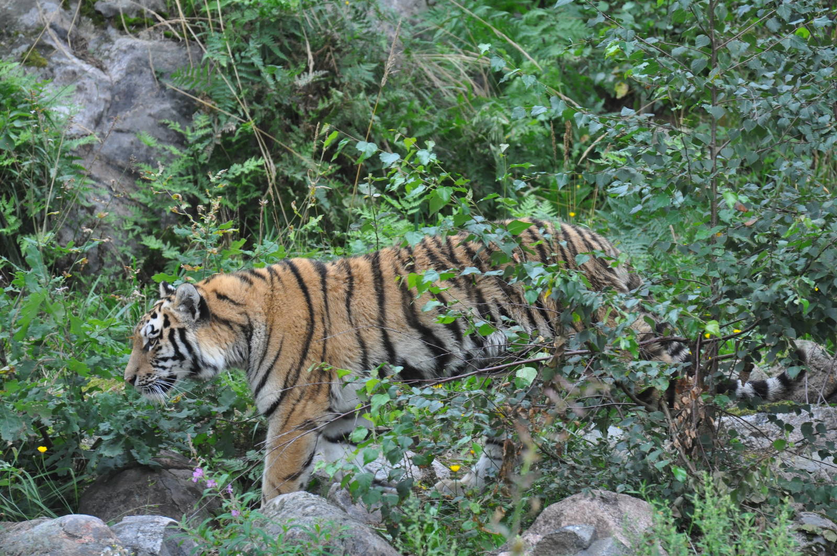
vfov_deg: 4.0
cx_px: 418
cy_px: 278
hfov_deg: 6.0
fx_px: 8012
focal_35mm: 345
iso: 800
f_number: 5.3
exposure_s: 1/250
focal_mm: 230
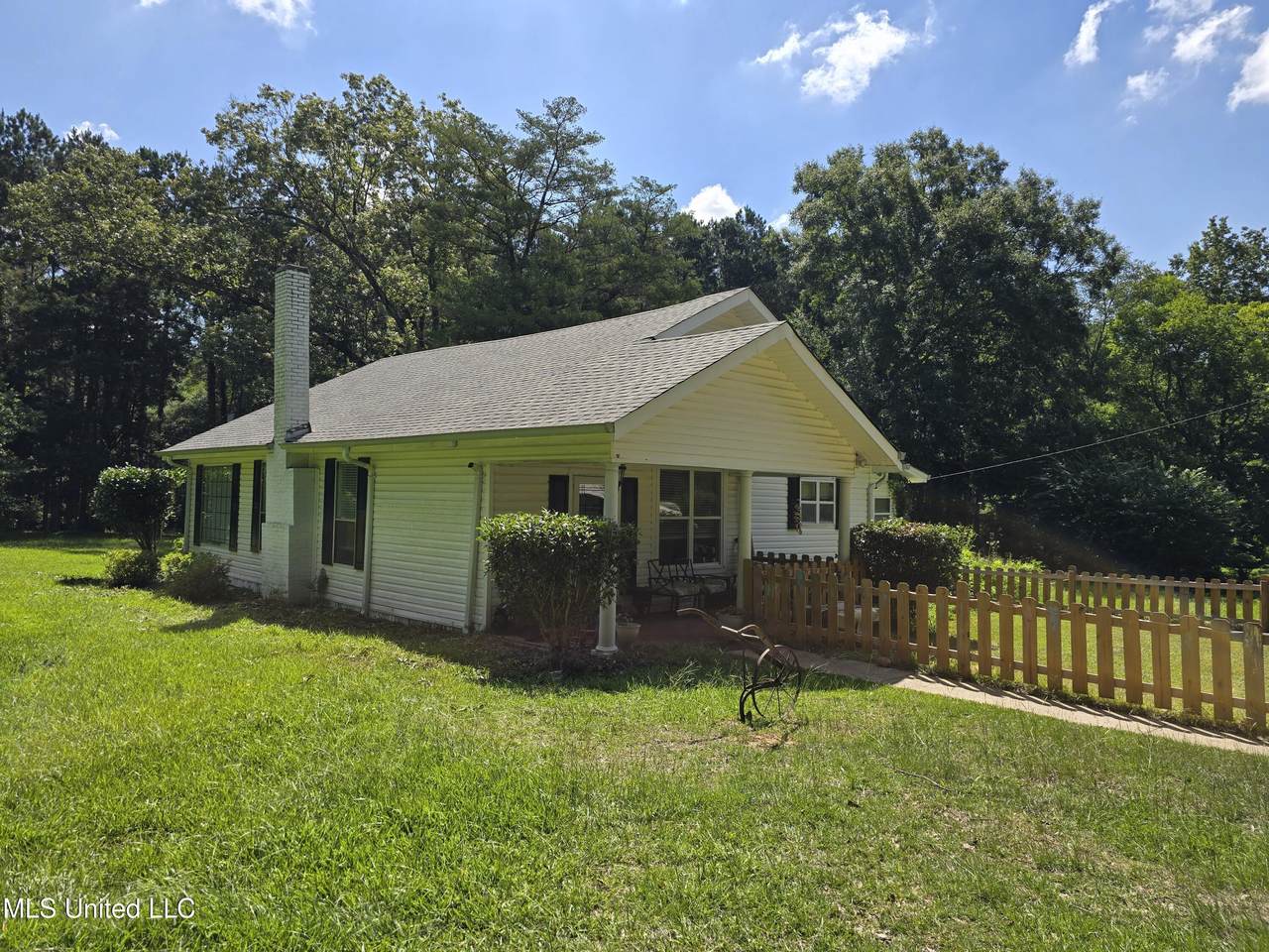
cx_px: 634
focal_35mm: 23
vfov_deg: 58.9
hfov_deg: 73.9
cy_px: 476
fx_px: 843
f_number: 1.7
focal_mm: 6.3
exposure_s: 1/816
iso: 12
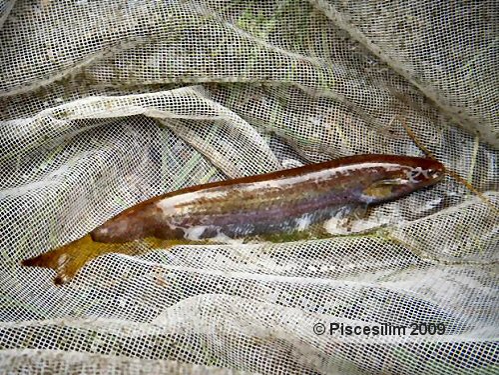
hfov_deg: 29.4
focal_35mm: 66
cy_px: 188
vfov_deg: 22.3
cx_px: 250
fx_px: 951
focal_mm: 11
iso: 100
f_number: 3.7
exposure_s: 1/200
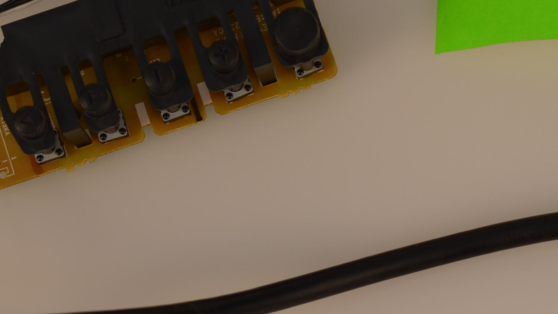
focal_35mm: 141
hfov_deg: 15.0
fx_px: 2079
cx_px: 576
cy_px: 52
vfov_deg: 8.6
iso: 100
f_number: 6.3
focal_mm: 31
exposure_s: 1/100
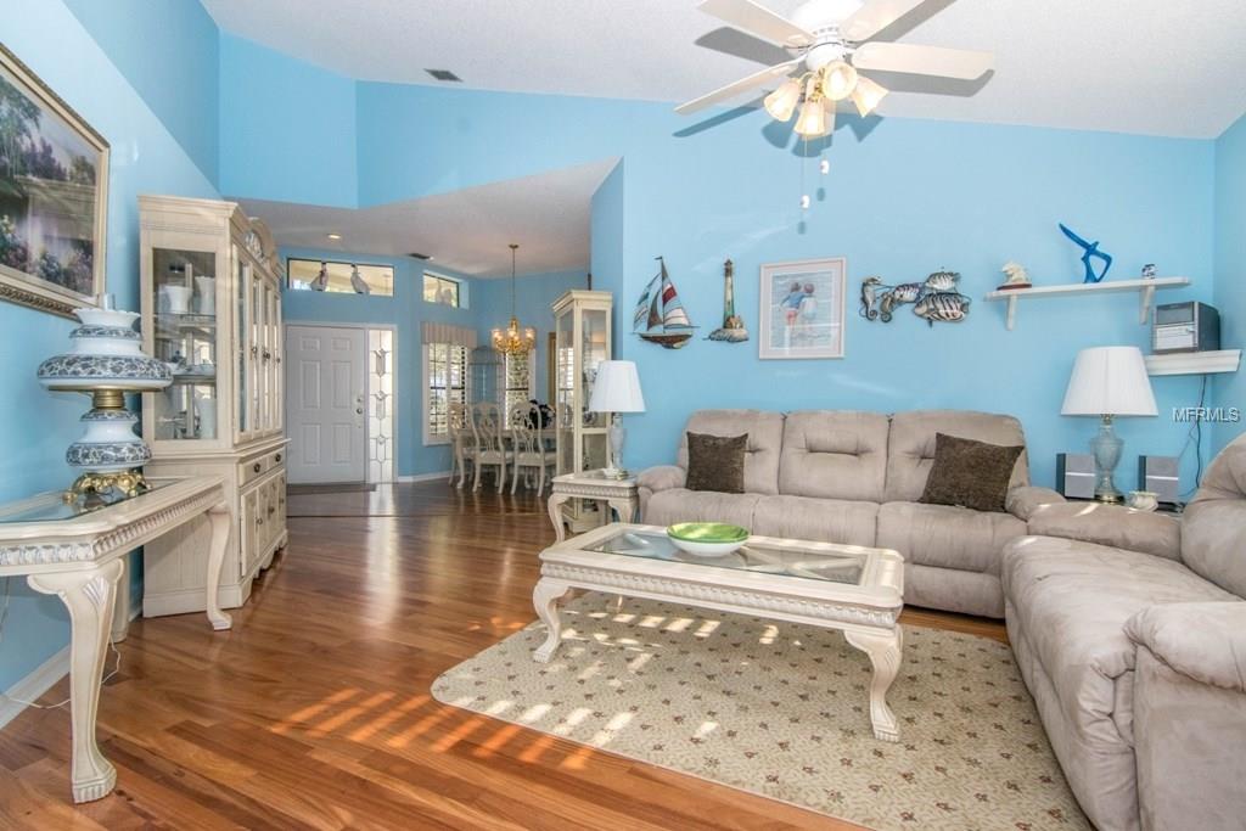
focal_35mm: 16
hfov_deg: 95.0
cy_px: 416
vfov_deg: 72.1
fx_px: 571
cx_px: 623
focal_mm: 11
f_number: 10
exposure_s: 1/200
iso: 640
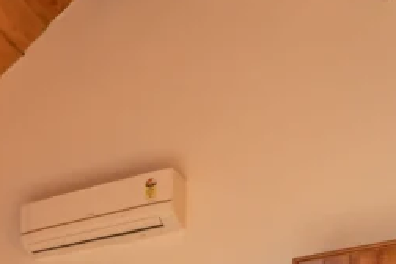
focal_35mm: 69
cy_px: 527
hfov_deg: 24.7
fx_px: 759
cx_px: -141
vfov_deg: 15.7
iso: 100
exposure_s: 1/1000
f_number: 11
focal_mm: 17
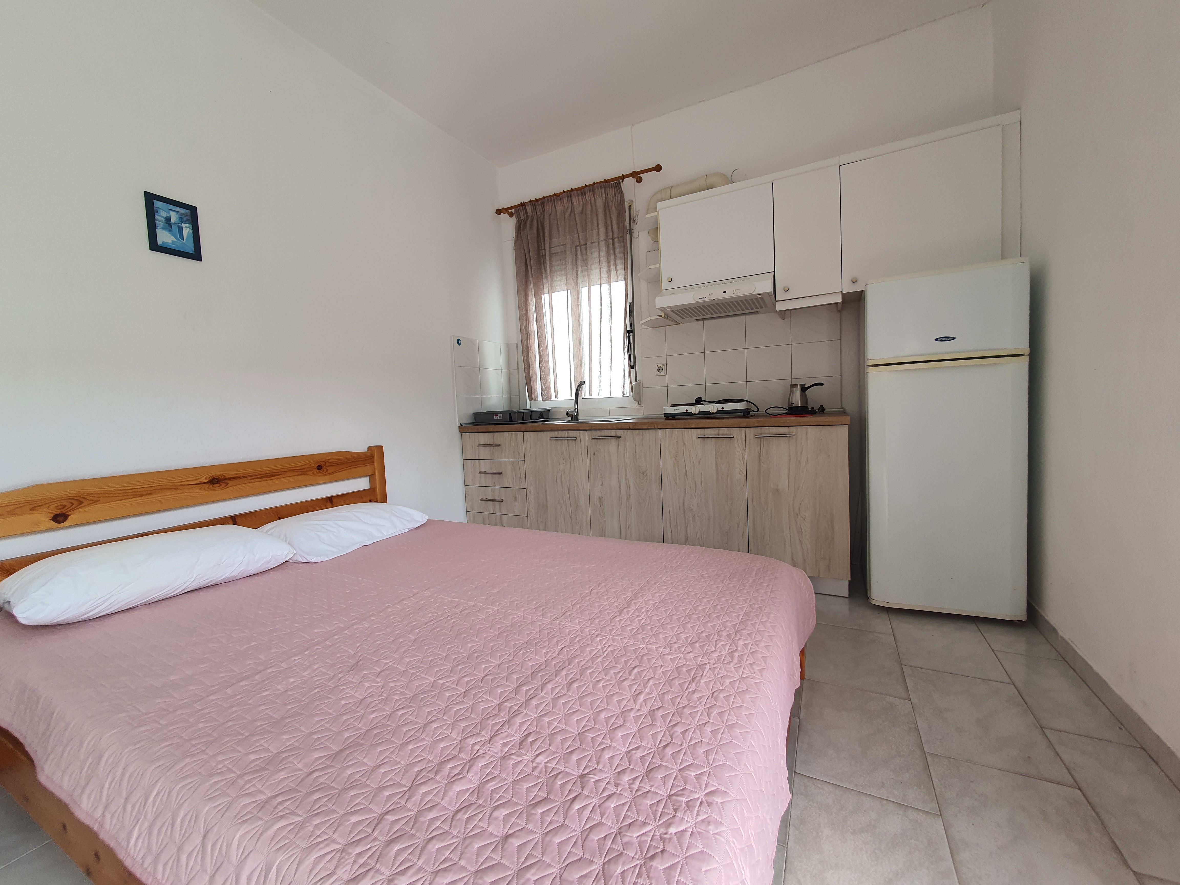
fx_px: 443
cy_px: 442
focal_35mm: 13
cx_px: 590
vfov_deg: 89.9
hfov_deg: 106.2
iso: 50
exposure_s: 1/120
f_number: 2.2
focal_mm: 1.8
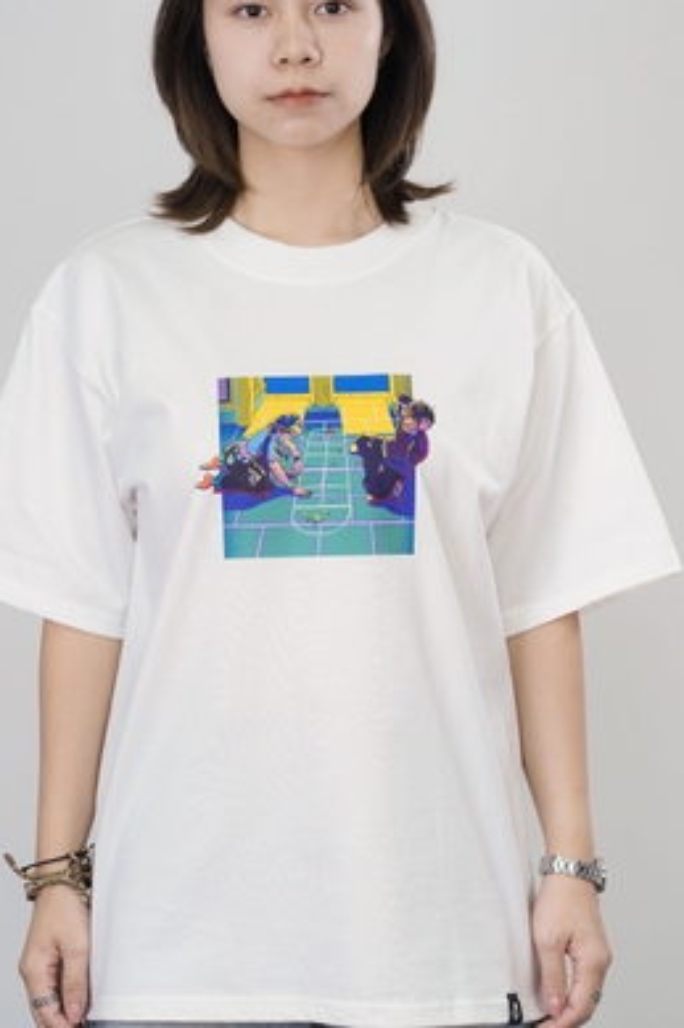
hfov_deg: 13.0
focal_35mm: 105
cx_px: 309
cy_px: 436
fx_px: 2995
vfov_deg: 19.5
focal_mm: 85
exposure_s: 1/200
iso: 400
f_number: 5
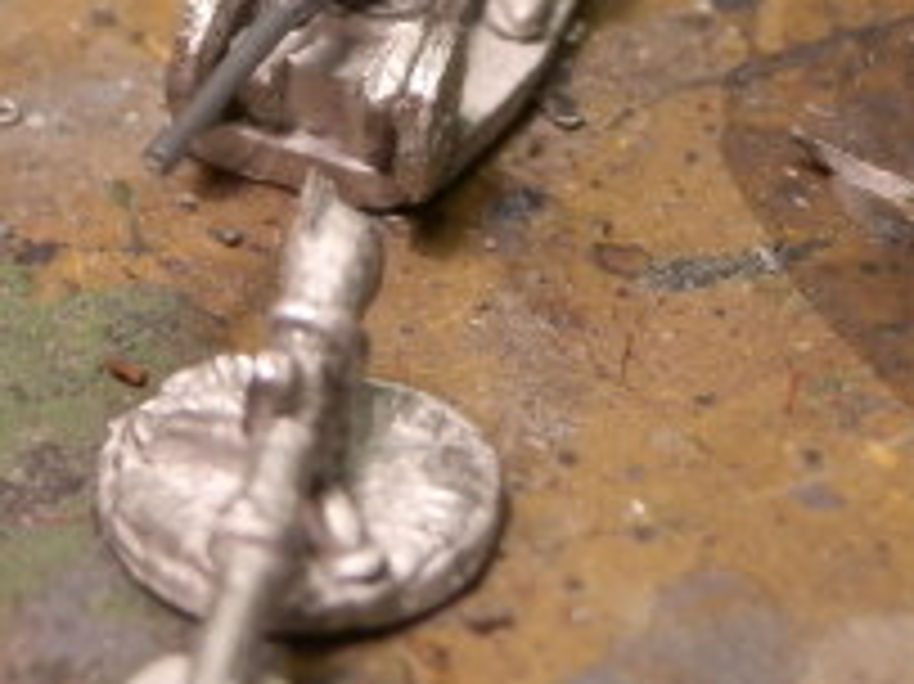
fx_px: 4249
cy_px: -108
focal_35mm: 161
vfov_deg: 9.1
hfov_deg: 12.3
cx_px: 266
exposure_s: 1/25
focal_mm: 10.99
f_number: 3.7
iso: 200
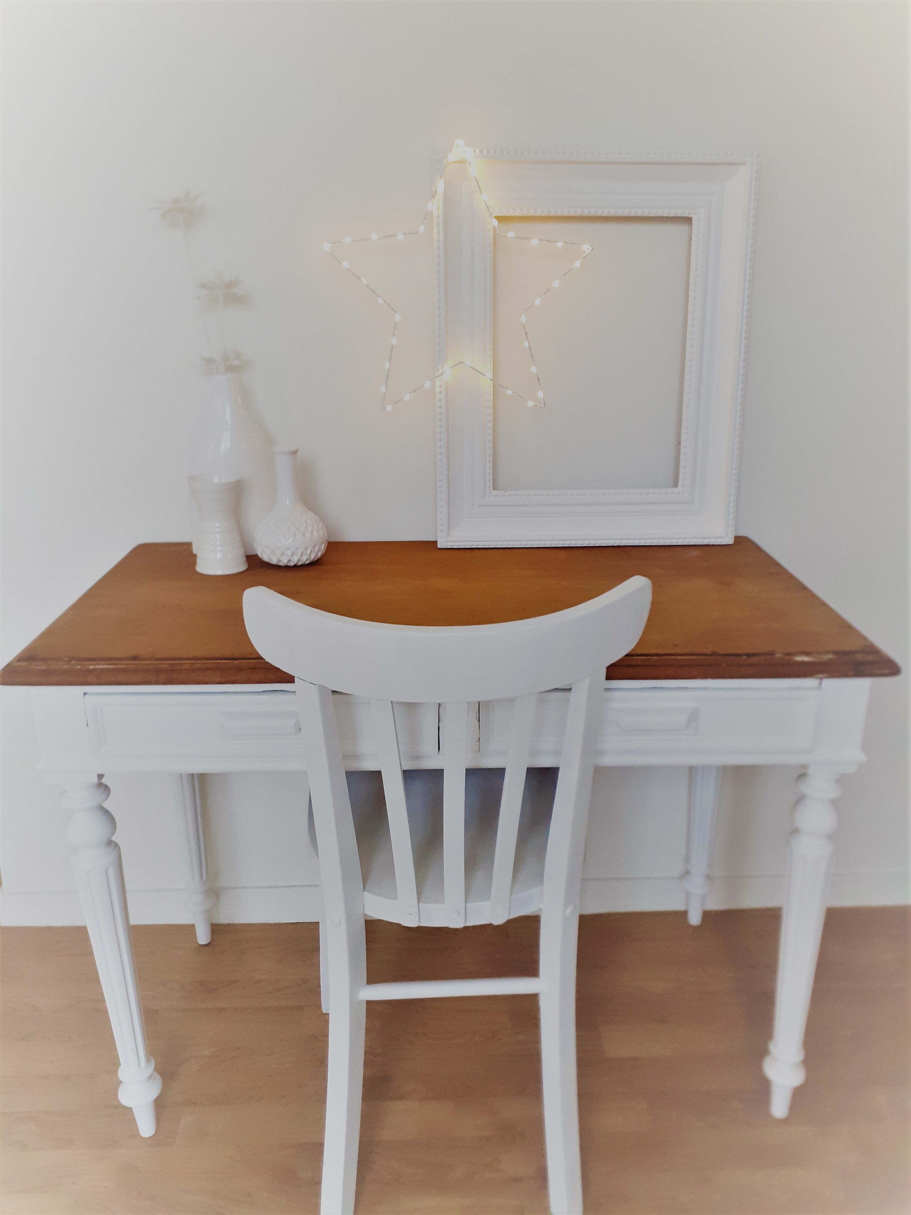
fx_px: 947
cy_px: 608
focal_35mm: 27
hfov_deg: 51.4
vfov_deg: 65.3
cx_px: 456
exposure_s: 1/50
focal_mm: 3.6
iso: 200
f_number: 1.9
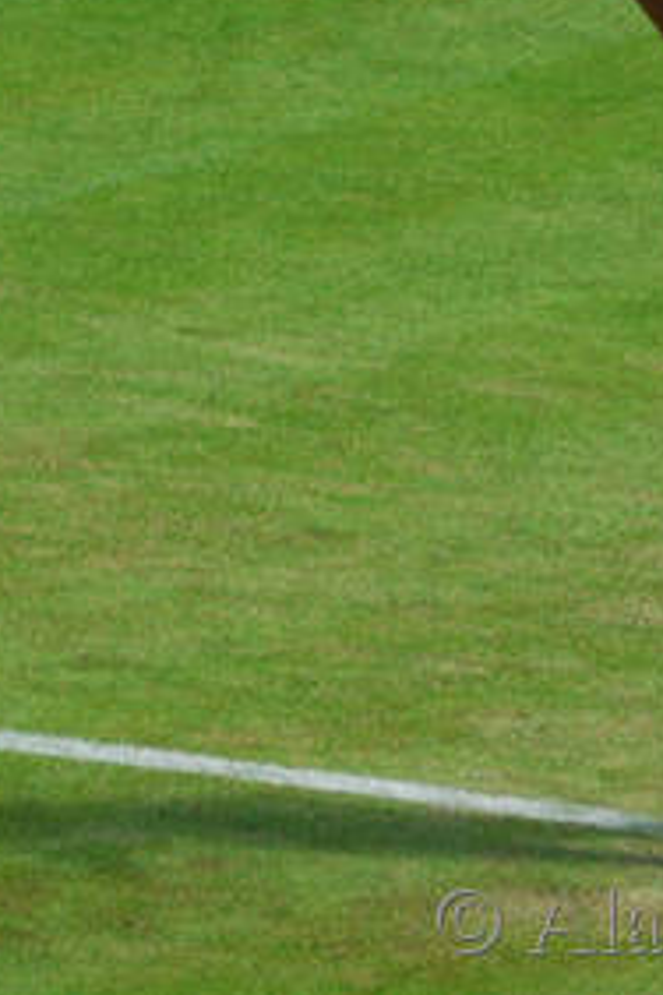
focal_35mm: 1492
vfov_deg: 1.4
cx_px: 434
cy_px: -229
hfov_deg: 0.9
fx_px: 41213
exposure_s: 1/400
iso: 360
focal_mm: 400
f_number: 5.6
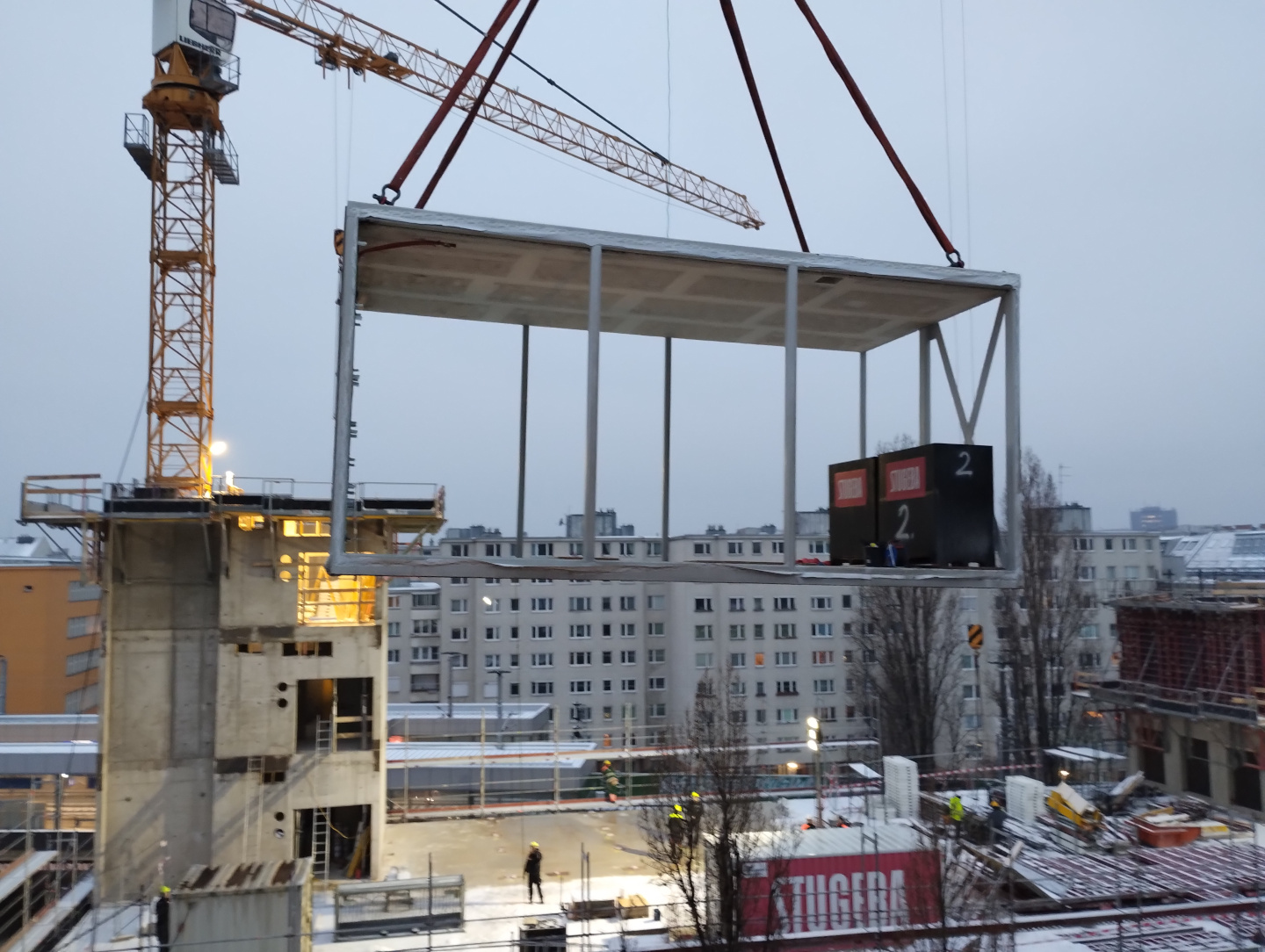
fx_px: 1025
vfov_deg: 49.8
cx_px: 632
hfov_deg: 63.4
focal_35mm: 28
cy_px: 476
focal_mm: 4.27
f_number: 1.8
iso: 869
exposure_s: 1/25
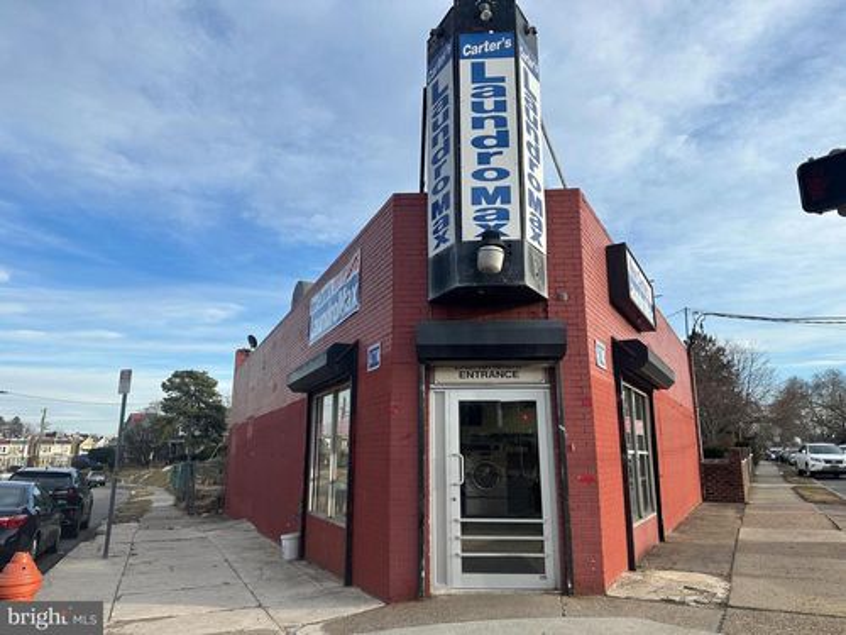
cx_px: 423
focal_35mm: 24
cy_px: 318
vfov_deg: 56.8
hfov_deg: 71.6
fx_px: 587
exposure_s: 1/2203
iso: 80
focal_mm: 6.86
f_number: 1.78
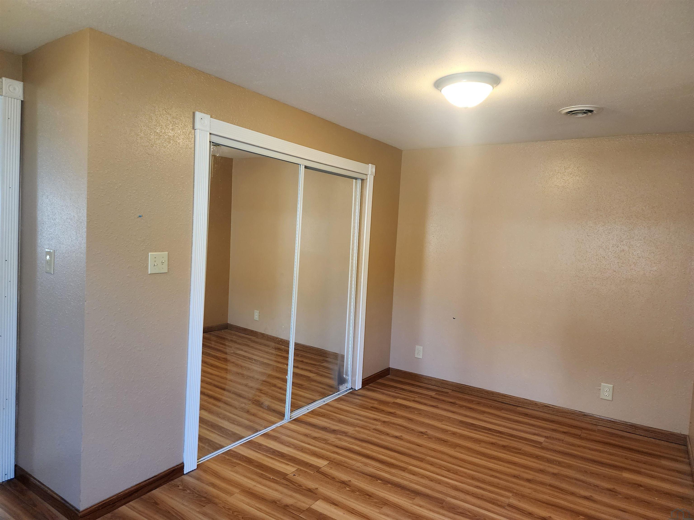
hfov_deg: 73.9
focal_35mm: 23
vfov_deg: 58.9
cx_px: 347
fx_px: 461
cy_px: 260
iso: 320
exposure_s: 1/120
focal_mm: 6.4
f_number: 1.8
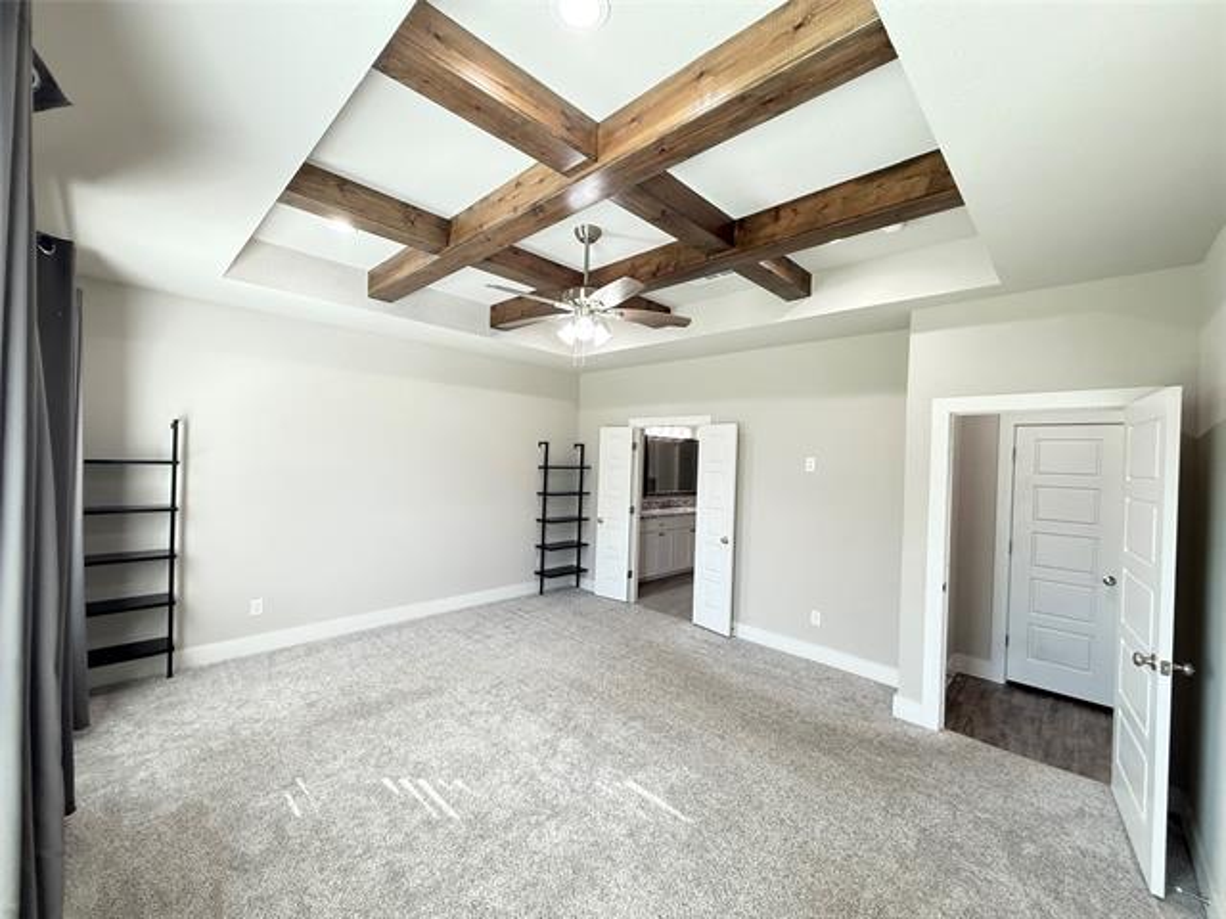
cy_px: 460
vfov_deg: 85.7
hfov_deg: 102.1
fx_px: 496
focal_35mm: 14
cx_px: 613
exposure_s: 1/120
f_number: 2.2
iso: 400
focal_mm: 2.22
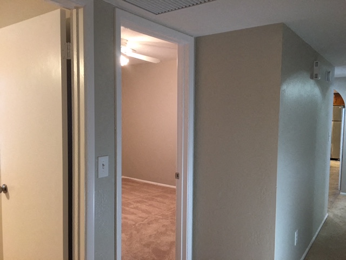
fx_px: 290
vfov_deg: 48.2
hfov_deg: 61.7
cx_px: 173
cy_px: 130
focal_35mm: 29
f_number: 2.2
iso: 125
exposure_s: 1/30
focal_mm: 4.15
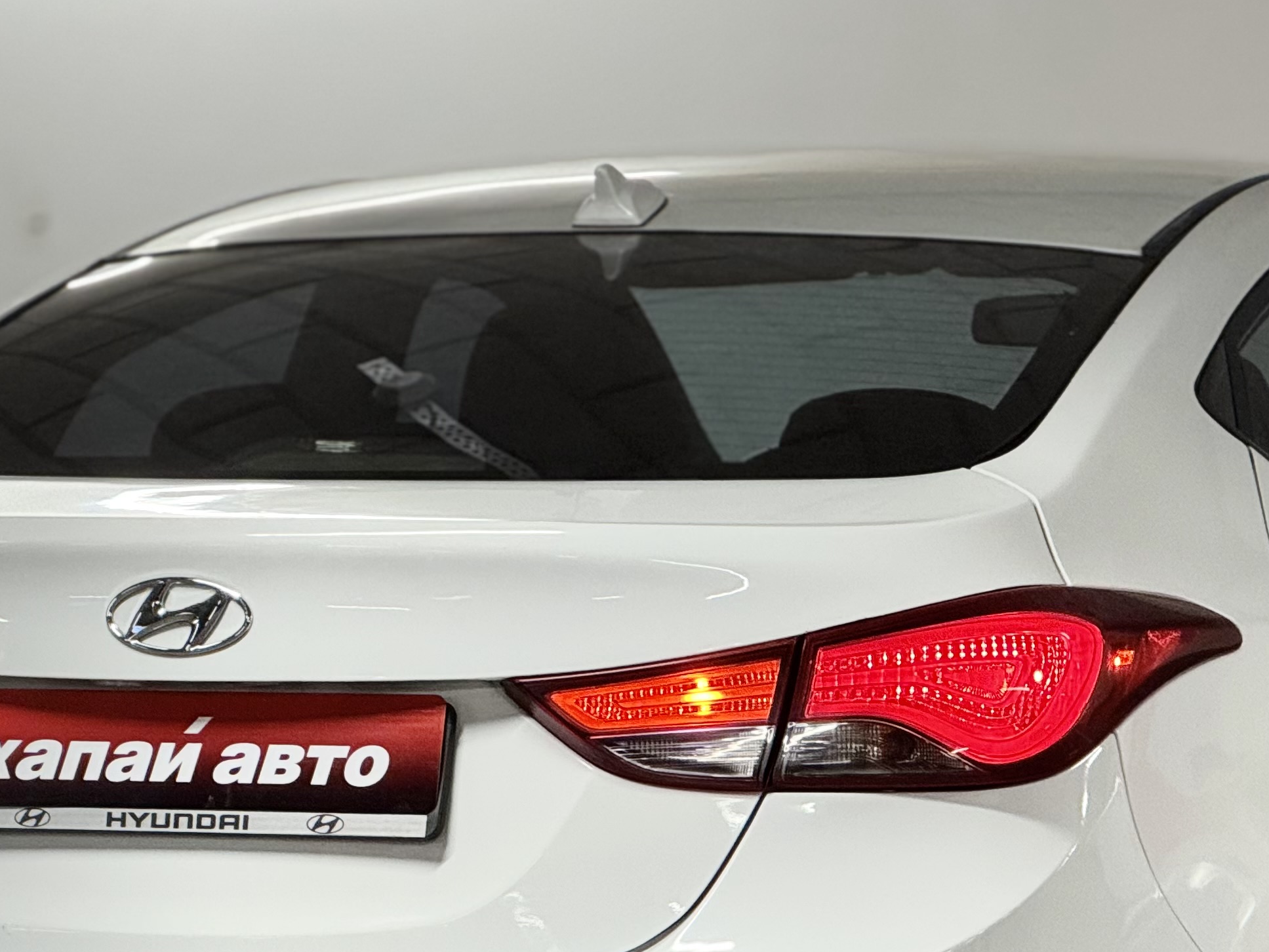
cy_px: 818
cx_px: 761
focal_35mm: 250
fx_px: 9167
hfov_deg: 7.9
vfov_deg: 5.9
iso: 160
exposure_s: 1/50
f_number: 2.8
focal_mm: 15.66
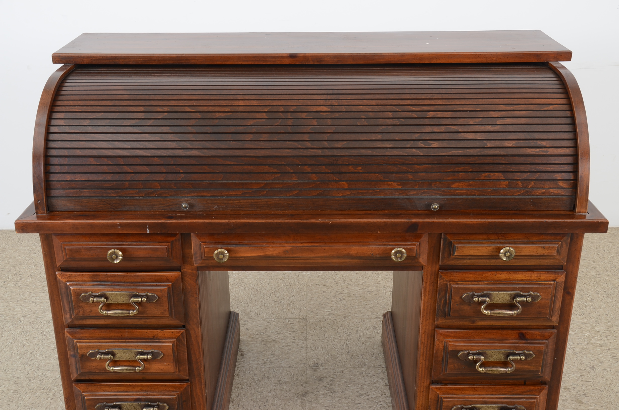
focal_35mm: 45
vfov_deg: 29.7
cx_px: 310
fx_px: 772
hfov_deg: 43.7
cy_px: 205
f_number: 13
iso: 160
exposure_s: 1/125
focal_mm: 30
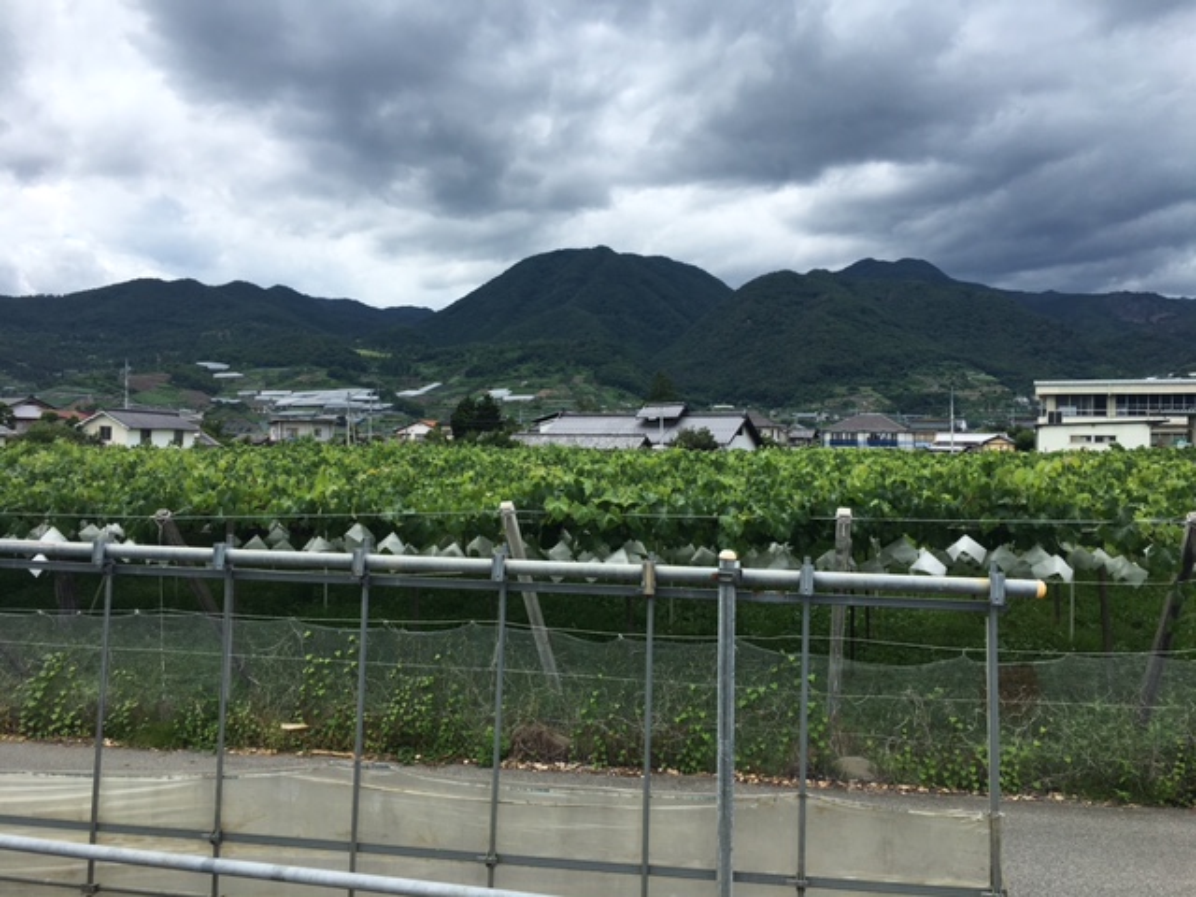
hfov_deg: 61.7
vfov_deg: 48.2
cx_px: 598
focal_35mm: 29
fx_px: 1002
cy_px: 448
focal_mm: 4.15
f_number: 2.2
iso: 25
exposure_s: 1/1099
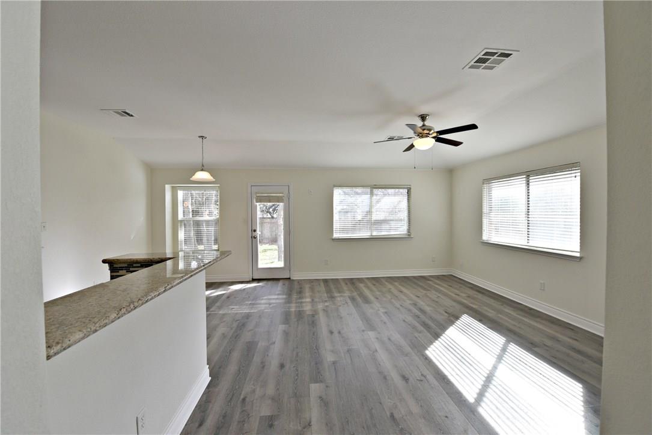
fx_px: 254
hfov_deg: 104.2
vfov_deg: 81.2
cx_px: 326
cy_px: 218
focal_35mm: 14
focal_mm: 14
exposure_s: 1/200
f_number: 7.1
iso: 400
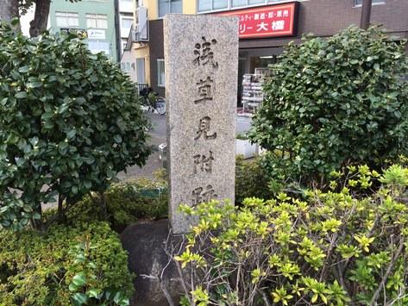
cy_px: 153
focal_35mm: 30
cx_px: 204
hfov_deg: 60.0
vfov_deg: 46.8
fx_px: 354
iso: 32
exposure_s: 1/345
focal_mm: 4.12
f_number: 2.2
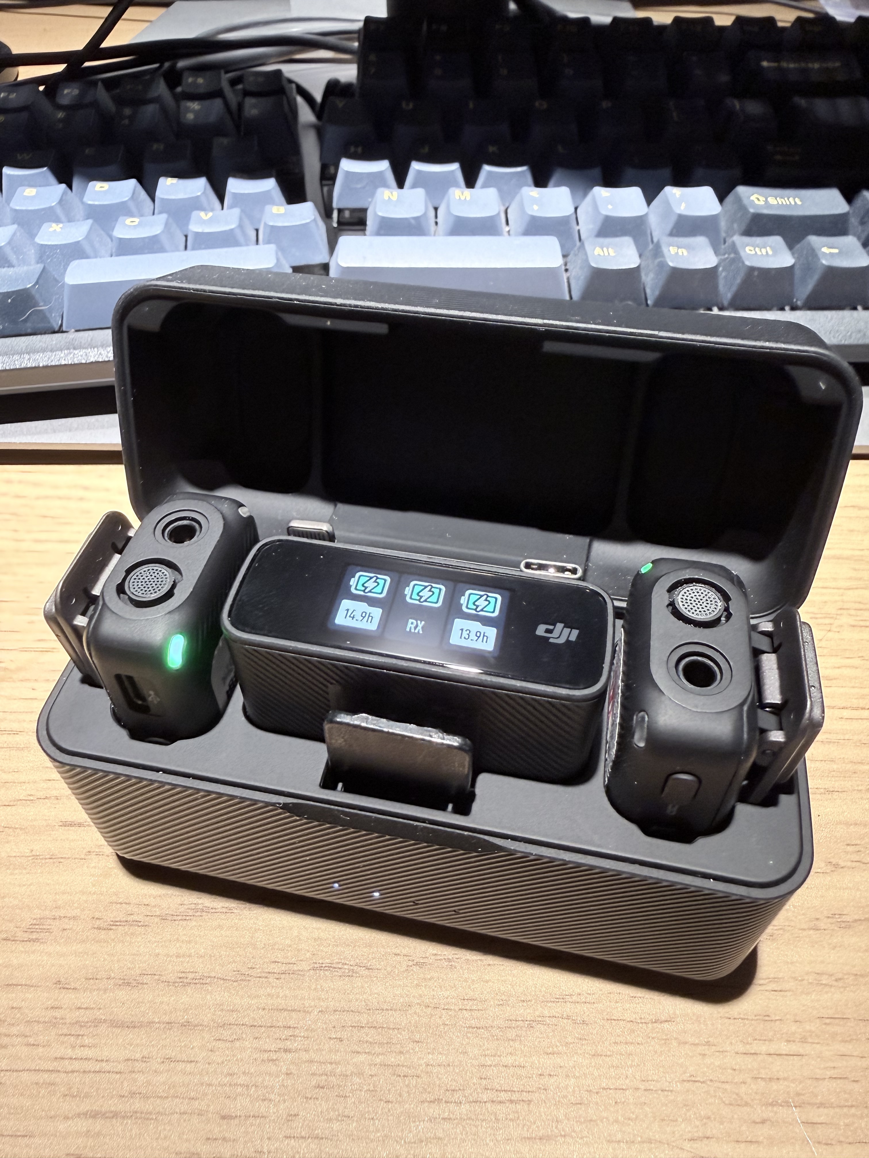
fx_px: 803
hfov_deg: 56.8
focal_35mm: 24
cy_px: 579
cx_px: 434
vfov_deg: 71.6
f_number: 2.2
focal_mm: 2.22
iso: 250
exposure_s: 1/60
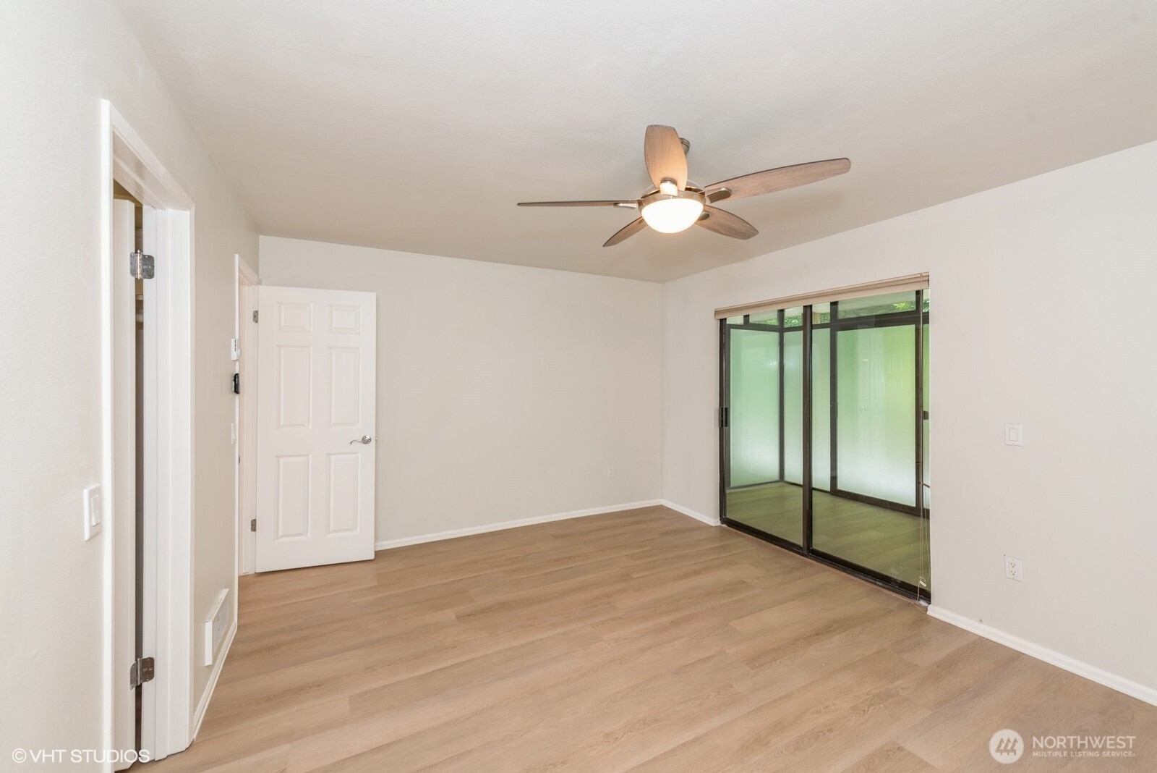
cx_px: 578
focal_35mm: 14
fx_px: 450
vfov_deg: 81.3
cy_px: 386
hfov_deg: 104.2
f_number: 8
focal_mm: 14
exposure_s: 1/6
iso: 200
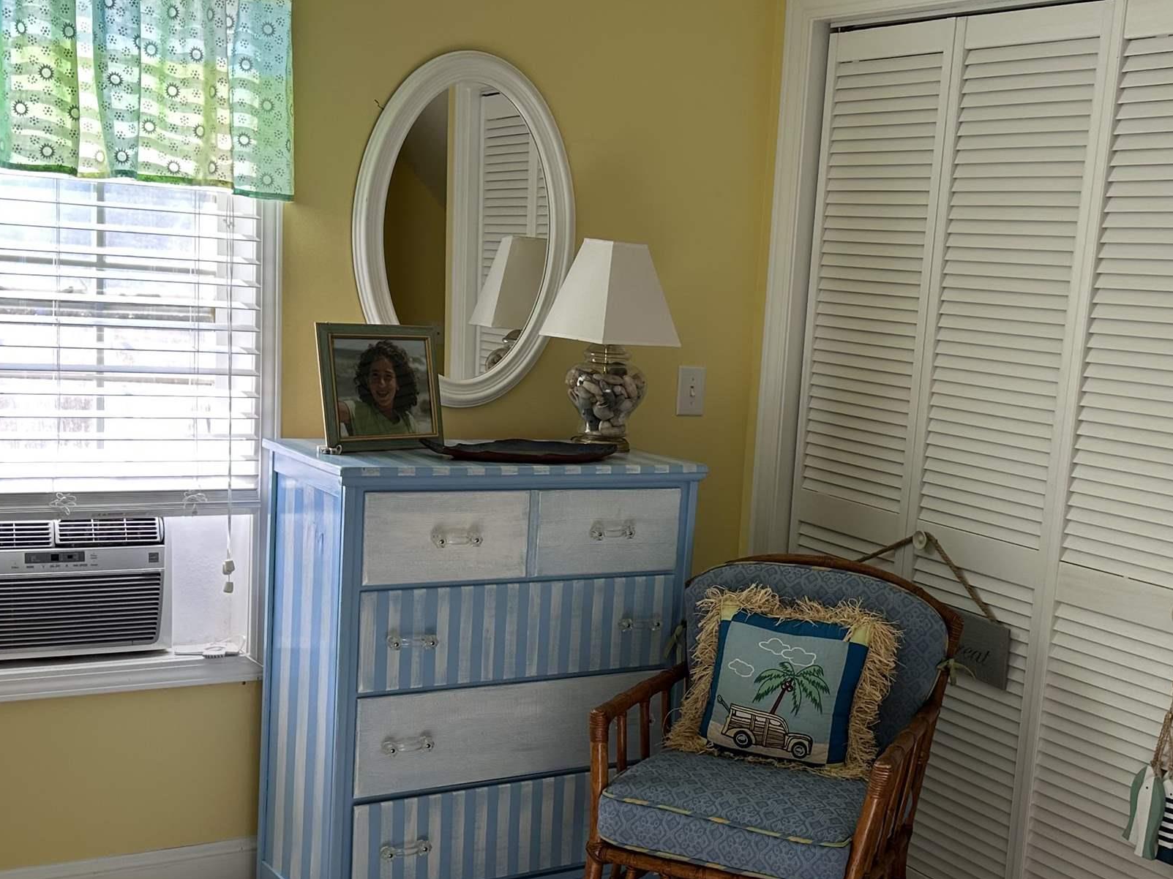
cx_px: 742
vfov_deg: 31.3
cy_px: 560
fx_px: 1559
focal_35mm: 46
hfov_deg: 40.9
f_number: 1.78
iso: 80
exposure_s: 1/180
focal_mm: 6.86
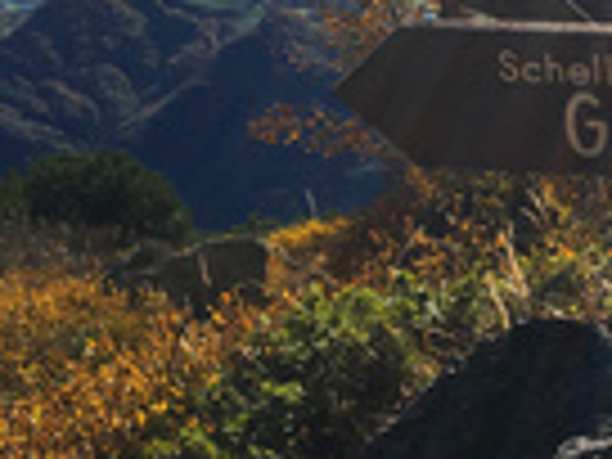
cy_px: 148
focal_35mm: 94
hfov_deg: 19.8
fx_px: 1662
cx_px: 706
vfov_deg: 15.7
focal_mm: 4.15
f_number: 2.2
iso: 25
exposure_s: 1/2137
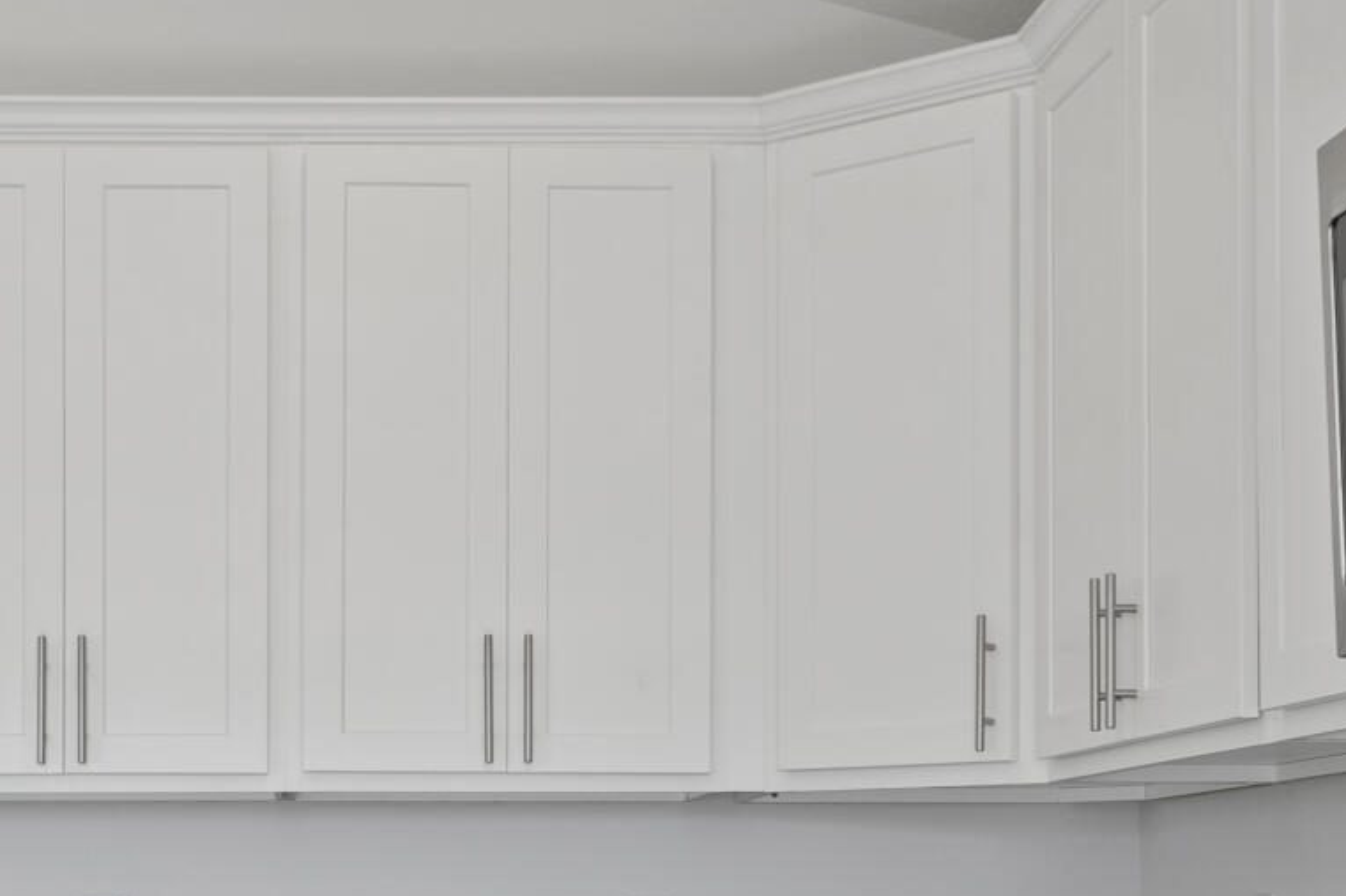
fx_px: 2654
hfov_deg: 28.0
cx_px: 302
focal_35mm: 71
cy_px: 931
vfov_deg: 18.6
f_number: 8
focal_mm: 18
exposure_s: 1/4
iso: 100
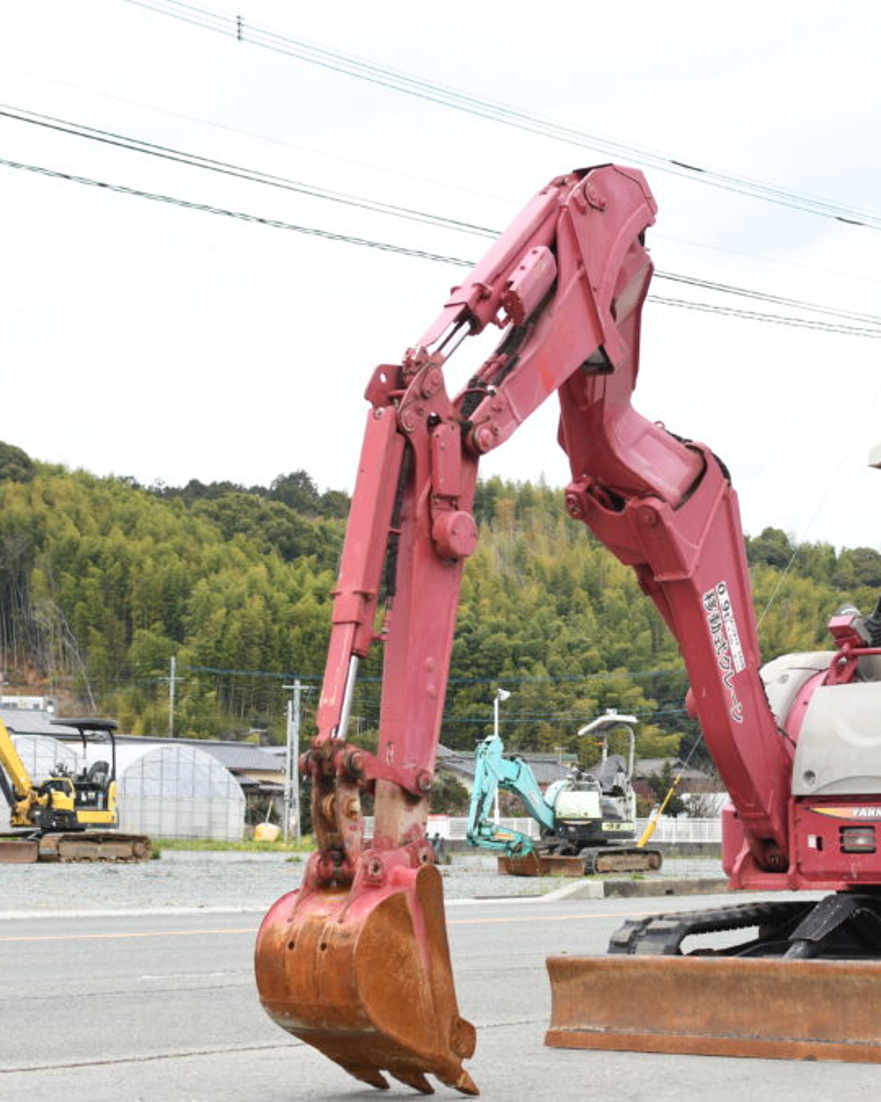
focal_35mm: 75
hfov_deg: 20.3
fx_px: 2435
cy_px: 551
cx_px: 664
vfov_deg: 25.5
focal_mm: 35
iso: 125
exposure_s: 1/400
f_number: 4
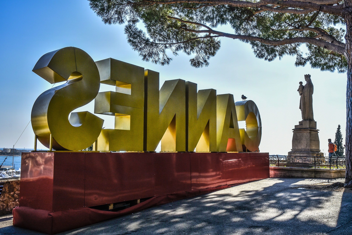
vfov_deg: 40.0
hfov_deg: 57.2
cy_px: 118
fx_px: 323
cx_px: 176
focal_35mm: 33
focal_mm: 22
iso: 200
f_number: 10
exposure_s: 1/400
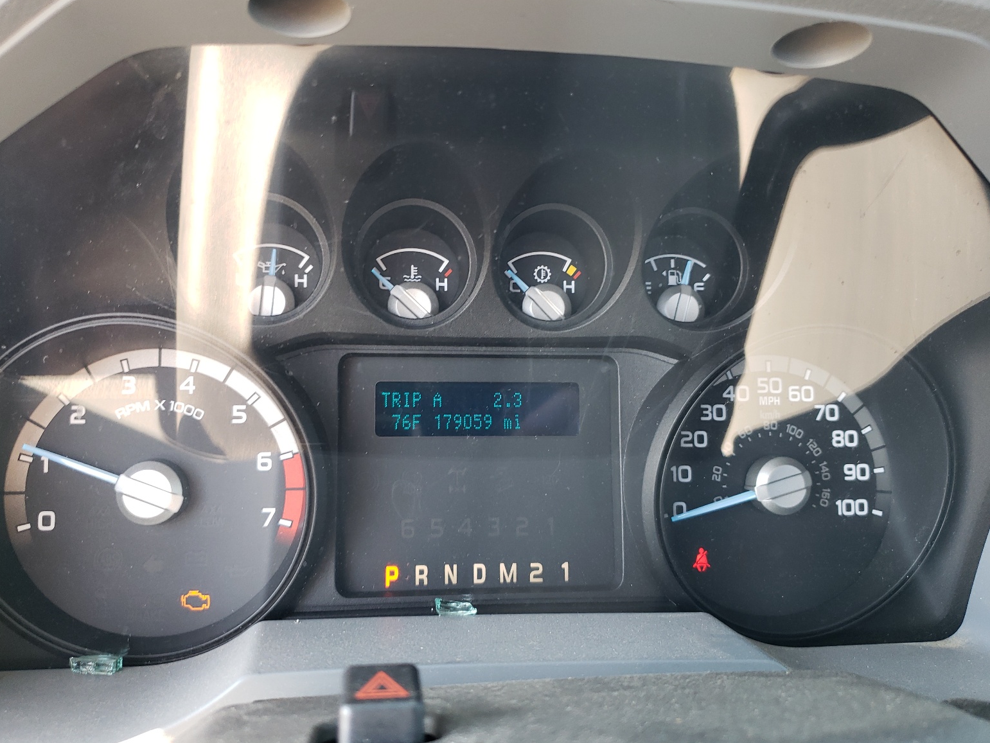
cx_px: 494
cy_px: 373
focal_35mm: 27
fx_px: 772
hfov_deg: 65.3
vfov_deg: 51.4
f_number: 1.5
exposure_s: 1/60.2
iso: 65
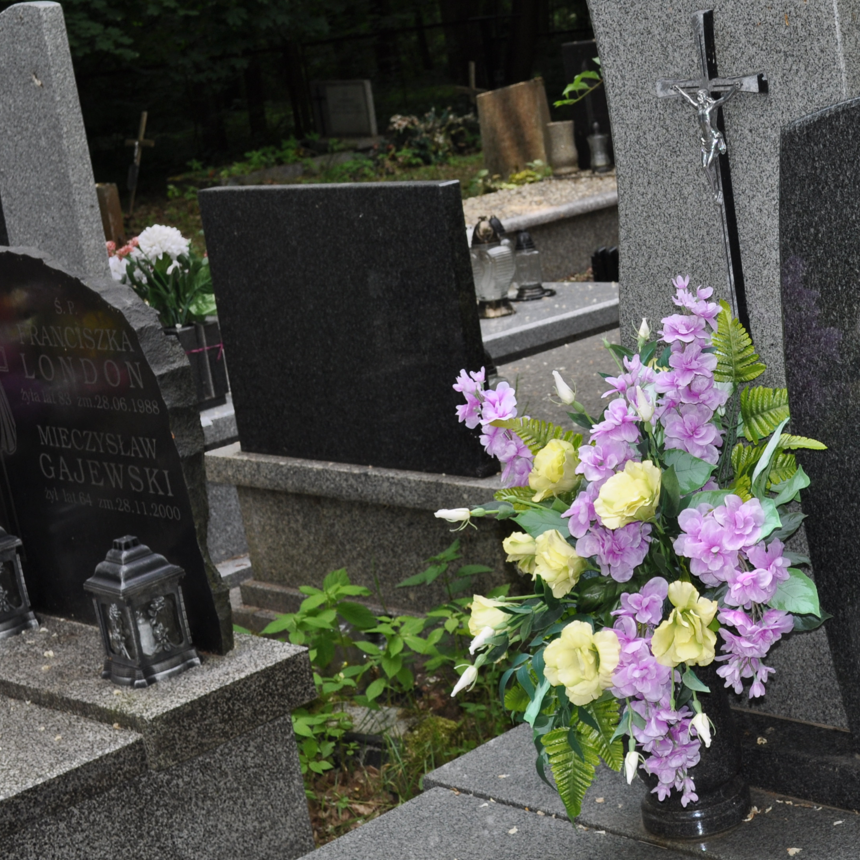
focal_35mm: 75
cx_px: 702
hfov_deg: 22.7
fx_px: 2108
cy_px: 352
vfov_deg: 23.0
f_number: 7.1
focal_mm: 30
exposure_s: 1/200
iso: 200
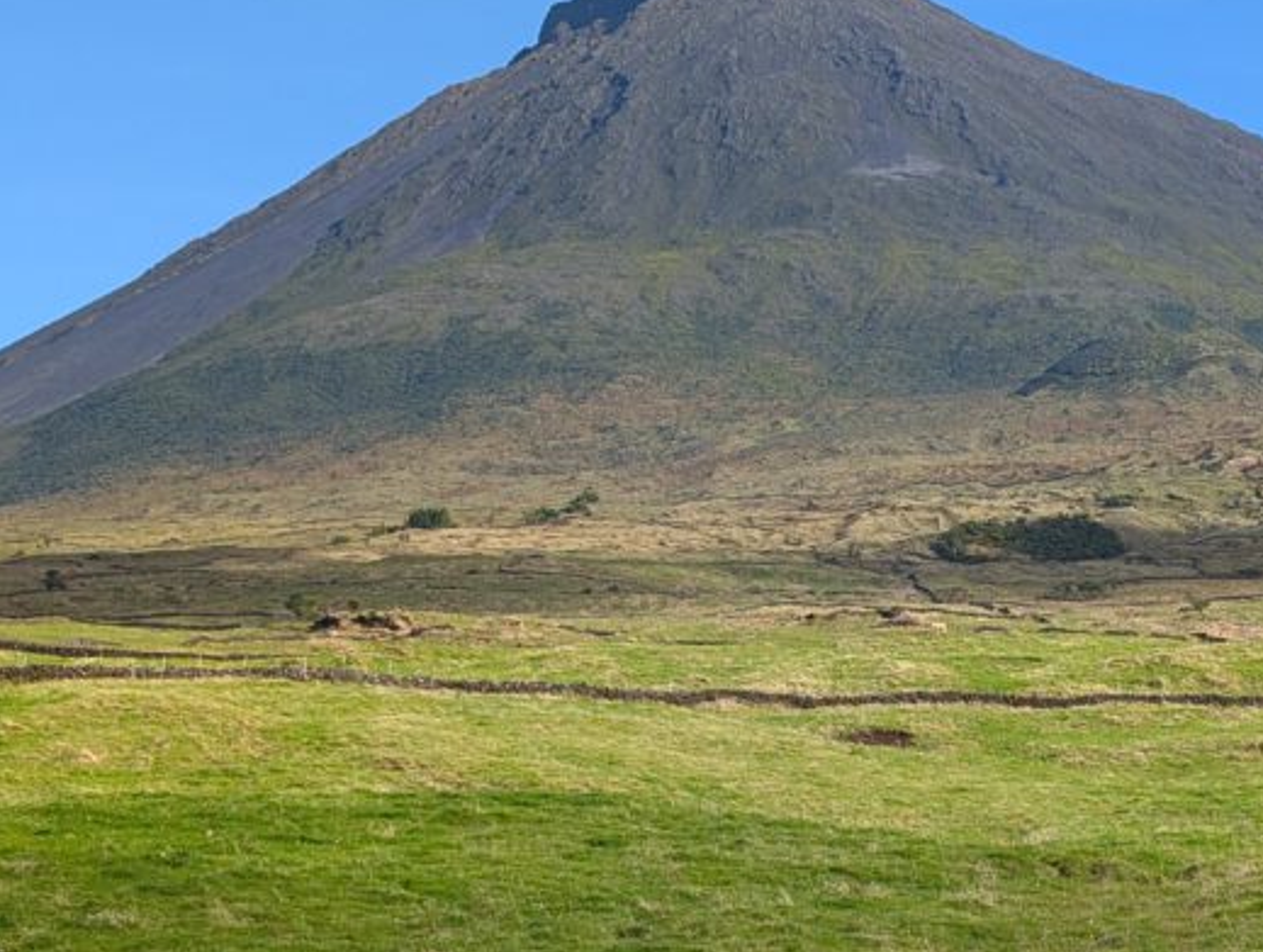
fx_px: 3106
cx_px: 1051
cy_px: 575
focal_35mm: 85
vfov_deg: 17.4
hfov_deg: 22.6
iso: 21
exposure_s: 1/806
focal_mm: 6.9
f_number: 1.68
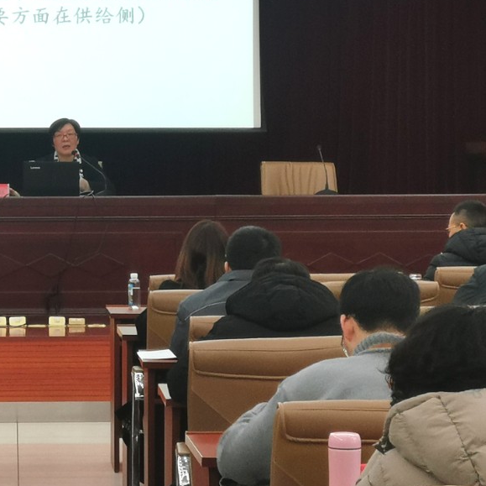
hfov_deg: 11.6
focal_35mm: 149
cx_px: 44
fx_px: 2367
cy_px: 202
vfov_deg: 11.7
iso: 100
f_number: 2.4
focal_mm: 3.95
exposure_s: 1/50
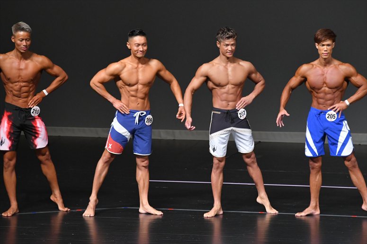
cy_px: 122
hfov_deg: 6.9
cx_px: 184
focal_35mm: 300
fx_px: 3057
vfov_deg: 4.6
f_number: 5.6
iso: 4000
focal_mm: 200
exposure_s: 1/400
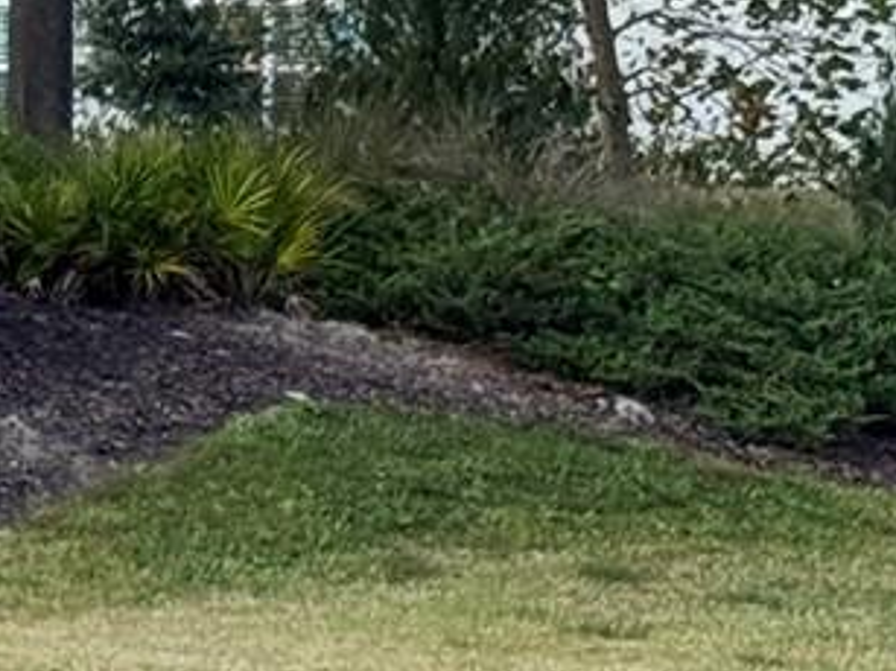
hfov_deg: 7.6
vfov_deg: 5.9
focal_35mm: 250
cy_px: 111
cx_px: -984
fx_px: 6468
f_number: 1.78
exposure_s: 1/3891
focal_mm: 6.76
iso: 100
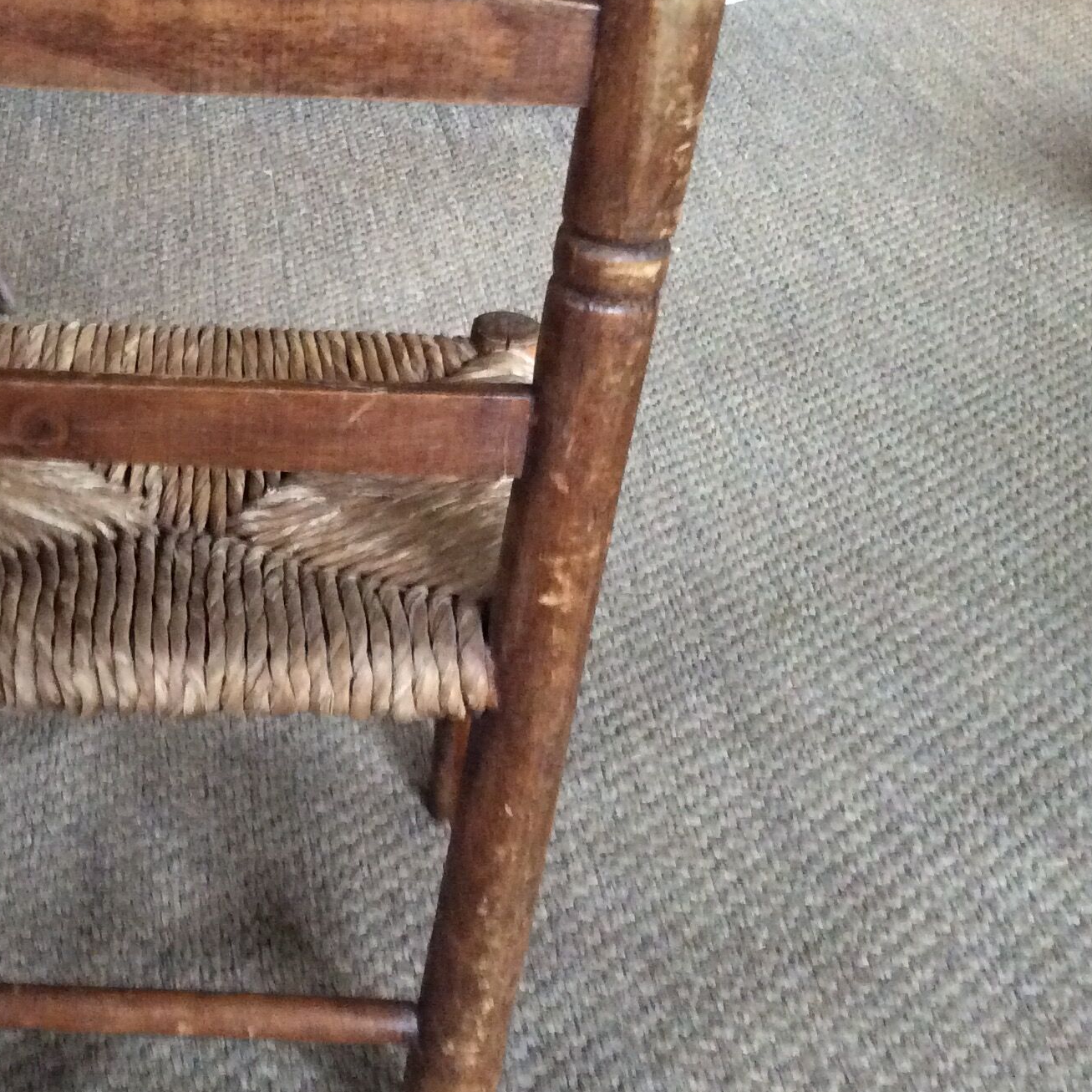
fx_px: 1999
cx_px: 141
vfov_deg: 30.5
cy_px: 423
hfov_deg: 29.5
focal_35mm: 56
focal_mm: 3.3
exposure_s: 1/17
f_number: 2.4
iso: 320
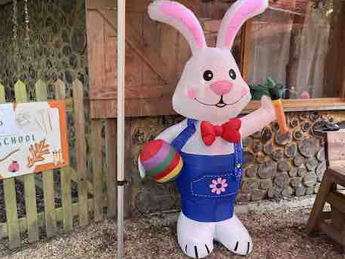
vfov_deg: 46.7
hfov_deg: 59.4
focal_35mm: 30
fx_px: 299
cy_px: 137
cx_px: 135
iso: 64
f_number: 1.78
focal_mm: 6.76
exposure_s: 1/194
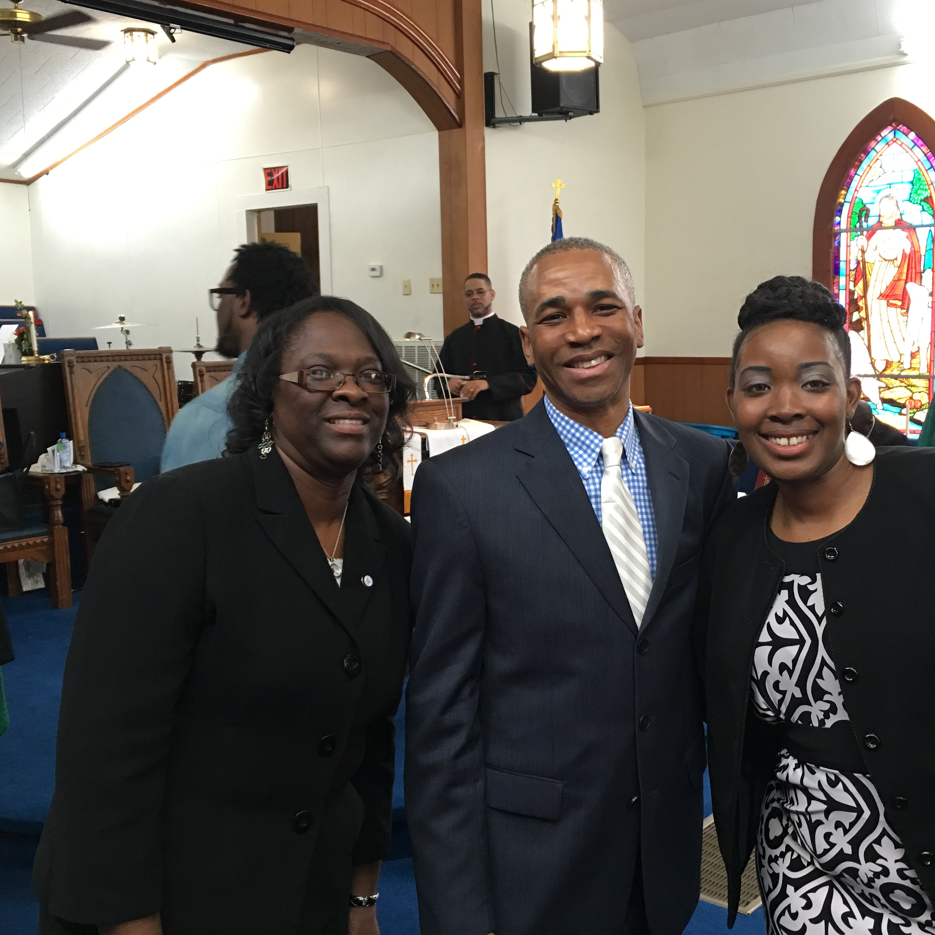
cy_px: 458
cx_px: 535
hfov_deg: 47.1
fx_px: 1070
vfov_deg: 47.2
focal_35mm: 35
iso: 64
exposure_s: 1/15
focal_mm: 4.15
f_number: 2.2
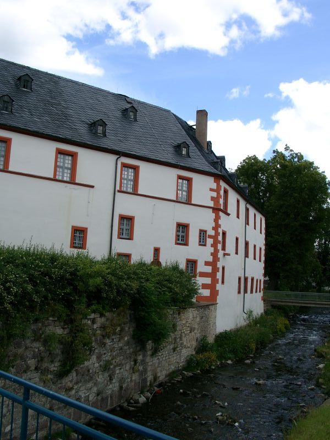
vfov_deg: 54.0
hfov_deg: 41.8
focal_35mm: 34
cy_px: 220
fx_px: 432
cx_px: 165
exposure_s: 1/469
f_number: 4
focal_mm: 7.13
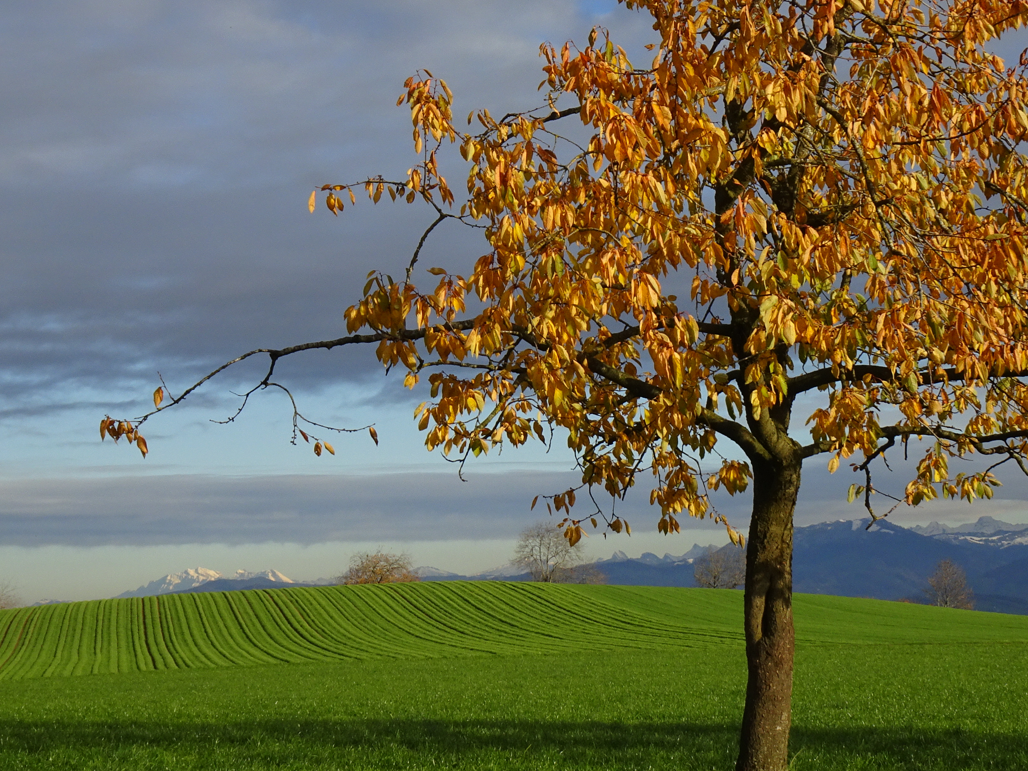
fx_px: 2762
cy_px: 268
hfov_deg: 21.1
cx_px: 610
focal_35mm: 93
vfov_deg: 15.9
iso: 80
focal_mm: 10.59
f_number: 4.5
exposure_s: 1/640
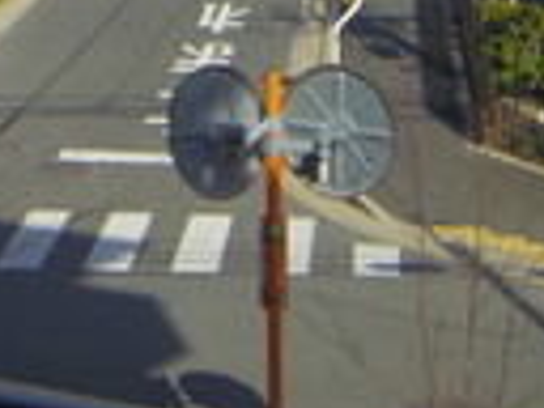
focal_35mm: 159
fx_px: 2499
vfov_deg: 8.8
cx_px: 85
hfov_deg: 12.4
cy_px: -393
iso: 100
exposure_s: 1/1250
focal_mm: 5.3
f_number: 4
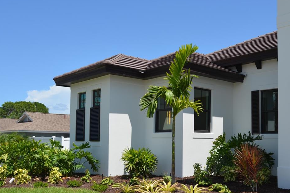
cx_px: 162
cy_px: 126
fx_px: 330
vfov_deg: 32.4
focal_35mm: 41
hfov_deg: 47.3
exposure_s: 1/250
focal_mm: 24
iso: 100
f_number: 8
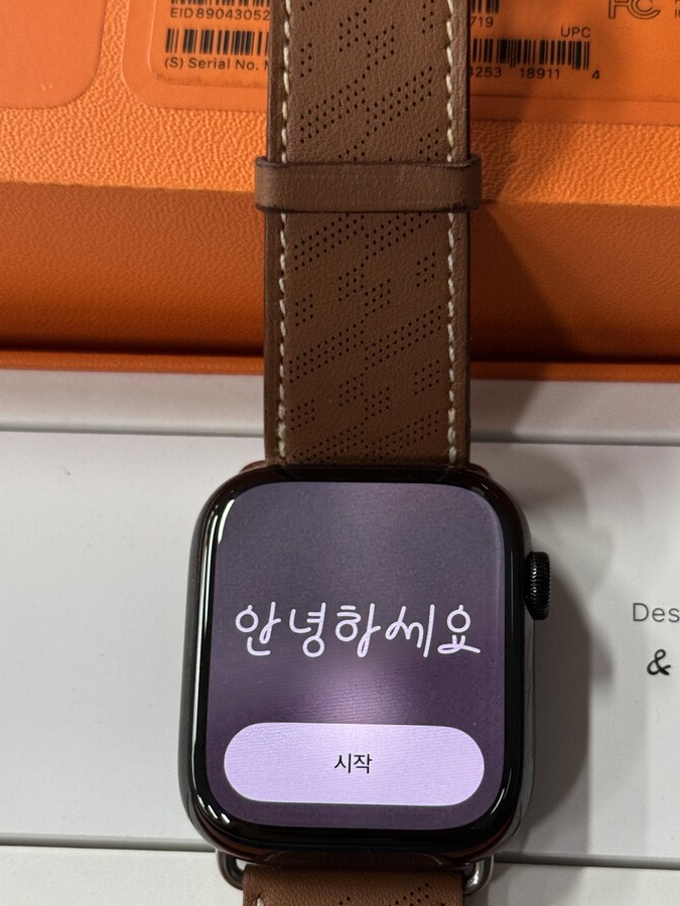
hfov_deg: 22.9
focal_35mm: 64
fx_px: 1676
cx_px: 351
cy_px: 602
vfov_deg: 30.1
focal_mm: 6.76
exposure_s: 1/40
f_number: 1.78
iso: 400
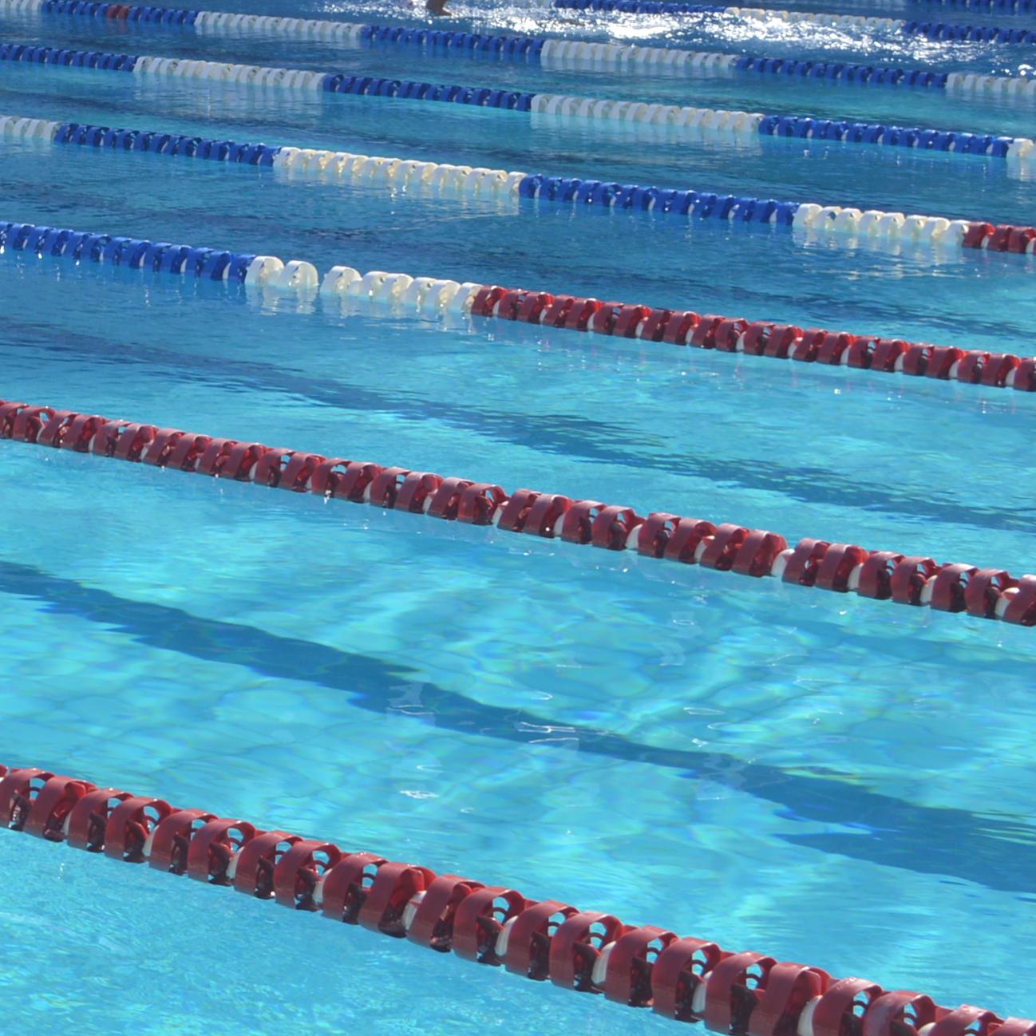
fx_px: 4199
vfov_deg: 13.9
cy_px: 80
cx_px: -626
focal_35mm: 124
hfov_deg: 13.1
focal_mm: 28
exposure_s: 1/200
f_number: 9
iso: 100
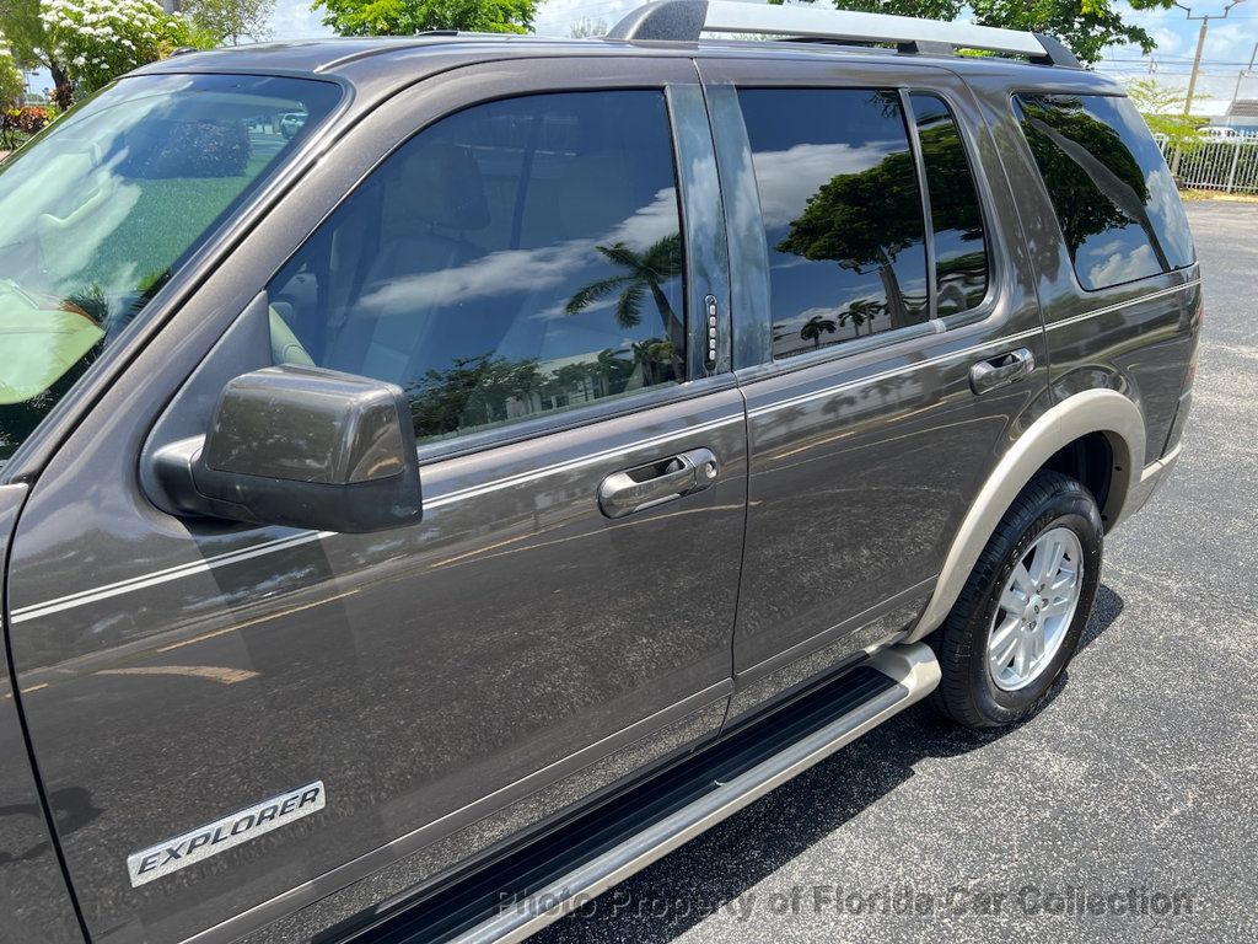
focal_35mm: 26
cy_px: 472
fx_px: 945
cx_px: 629
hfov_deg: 67.3
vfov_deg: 53.1
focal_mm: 5.7
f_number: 1.5
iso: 50
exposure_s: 1/917
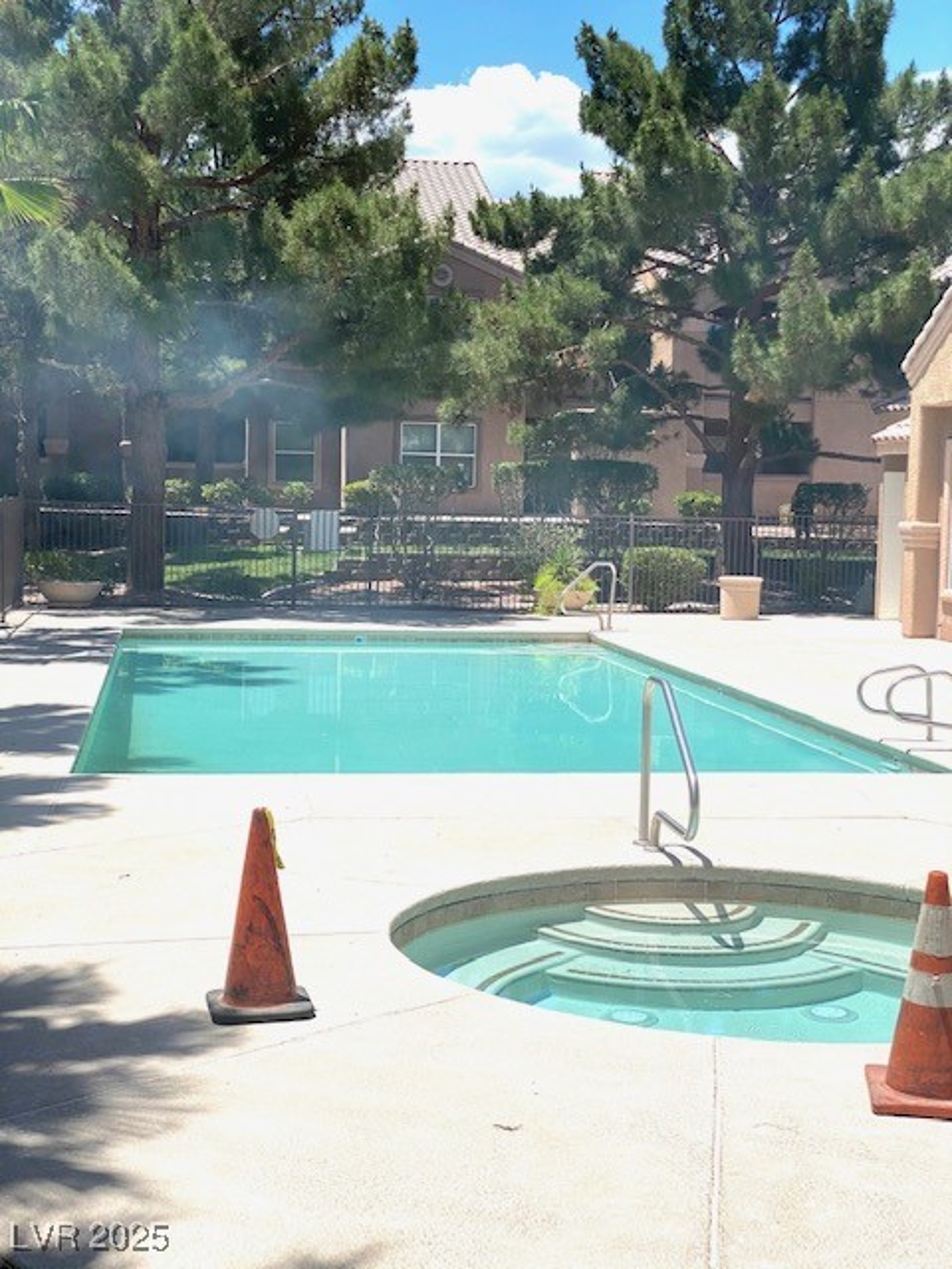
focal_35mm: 52
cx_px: 476
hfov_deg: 28.0
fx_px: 1907
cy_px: 634
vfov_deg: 36.8
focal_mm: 6
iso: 20
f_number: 2
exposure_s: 1/2283
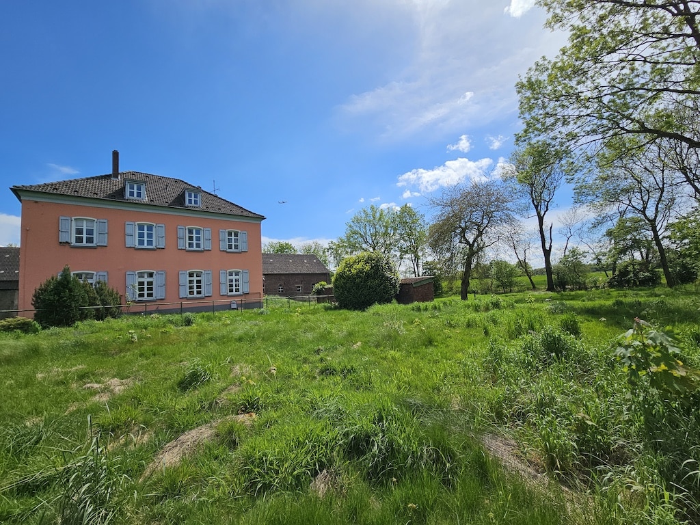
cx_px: 350
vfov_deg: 89.9
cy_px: 262
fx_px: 263
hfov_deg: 106.2
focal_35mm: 13
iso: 50
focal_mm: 2.2
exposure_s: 1/3667
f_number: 2.2
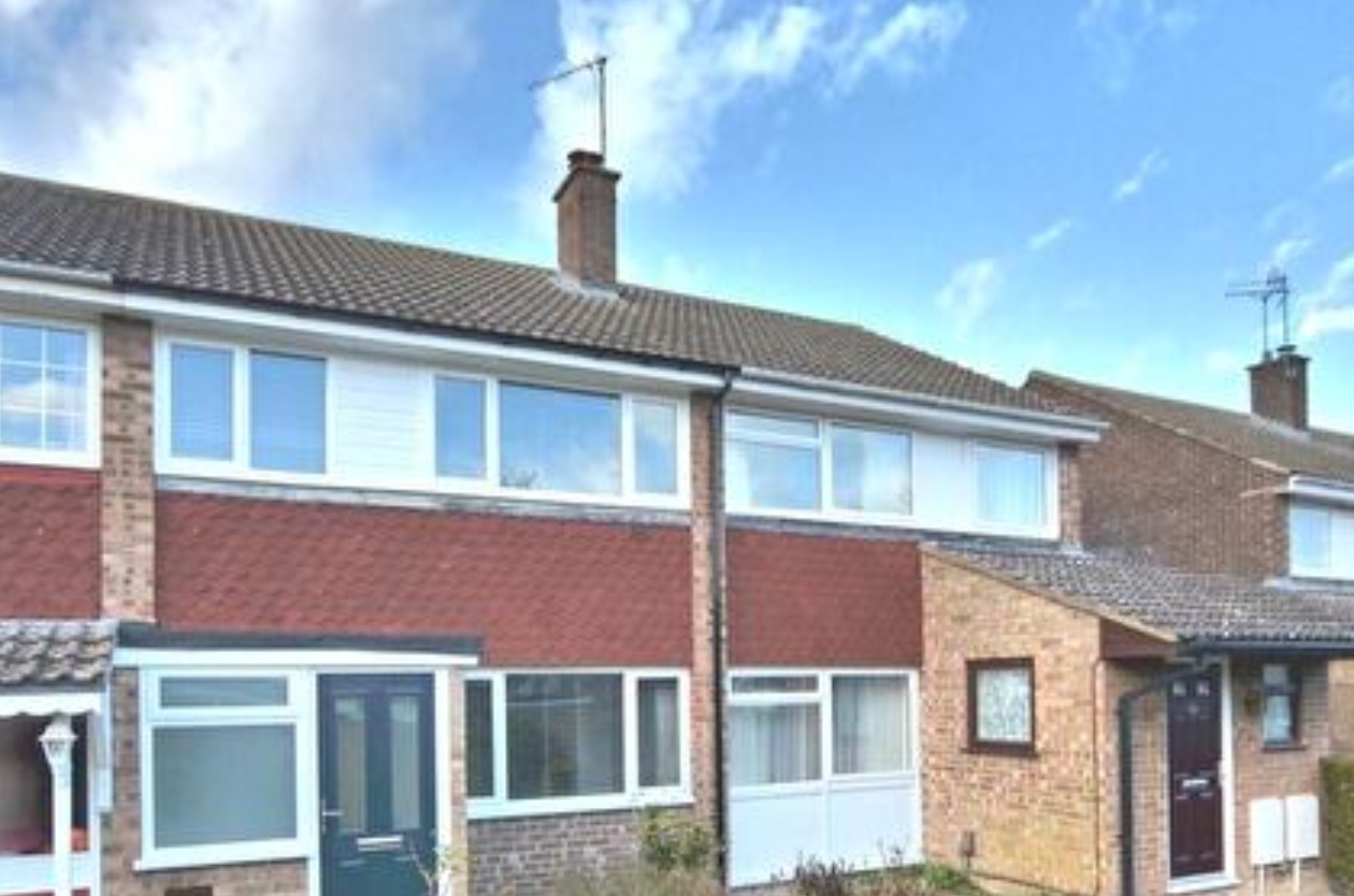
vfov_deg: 49.1
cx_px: 651
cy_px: 669
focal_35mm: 25
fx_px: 938
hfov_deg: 71.6
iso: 100
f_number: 3.5
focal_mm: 10
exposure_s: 1/1250
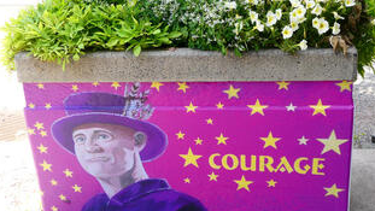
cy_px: 162
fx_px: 557
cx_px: 227
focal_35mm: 56
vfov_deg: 21.3
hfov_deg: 37.1
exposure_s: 1/100
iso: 80
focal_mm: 7.2
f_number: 3.8
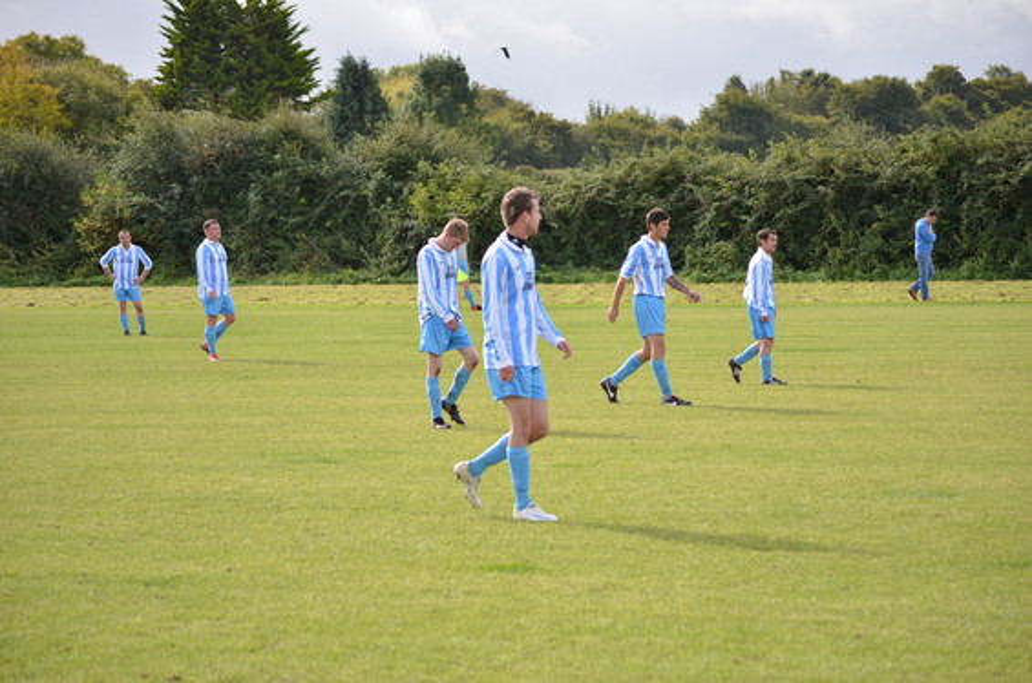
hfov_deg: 16.7
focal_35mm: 123
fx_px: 3518
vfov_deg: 11.1
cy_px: 342
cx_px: 516
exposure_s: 1/320
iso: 100
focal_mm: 82
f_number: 4.2
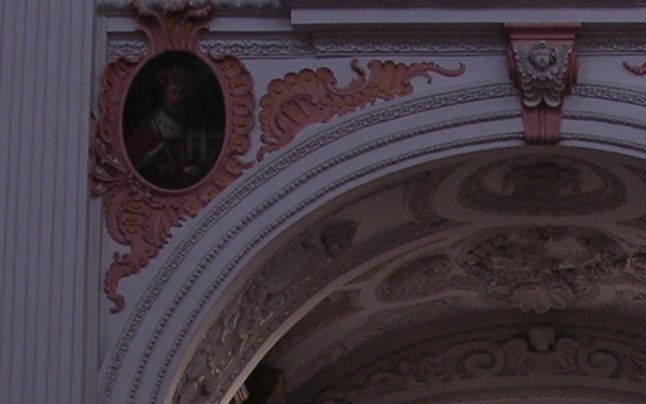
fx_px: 2289
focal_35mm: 130
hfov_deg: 16.0
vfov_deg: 9.7
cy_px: 653
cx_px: 495
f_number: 3
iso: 100
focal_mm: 7.1
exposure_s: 1/26.6
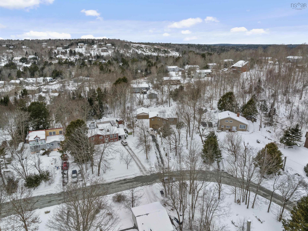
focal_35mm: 24
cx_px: 154
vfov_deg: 56.8
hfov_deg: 71.6
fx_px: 213
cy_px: 116
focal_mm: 12.29
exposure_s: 1/25
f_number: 9
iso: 400
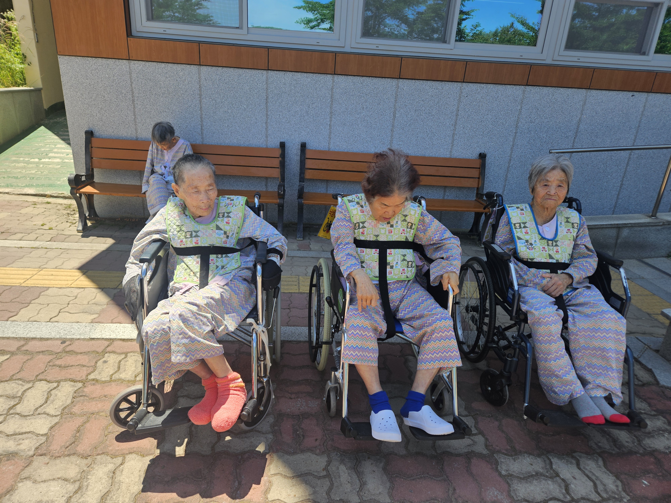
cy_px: 252
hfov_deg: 73.9
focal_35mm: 23
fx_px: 446
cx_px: 336
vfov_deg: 58.9
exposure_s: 1/773
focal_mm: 5.4
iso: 25
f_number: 1.8
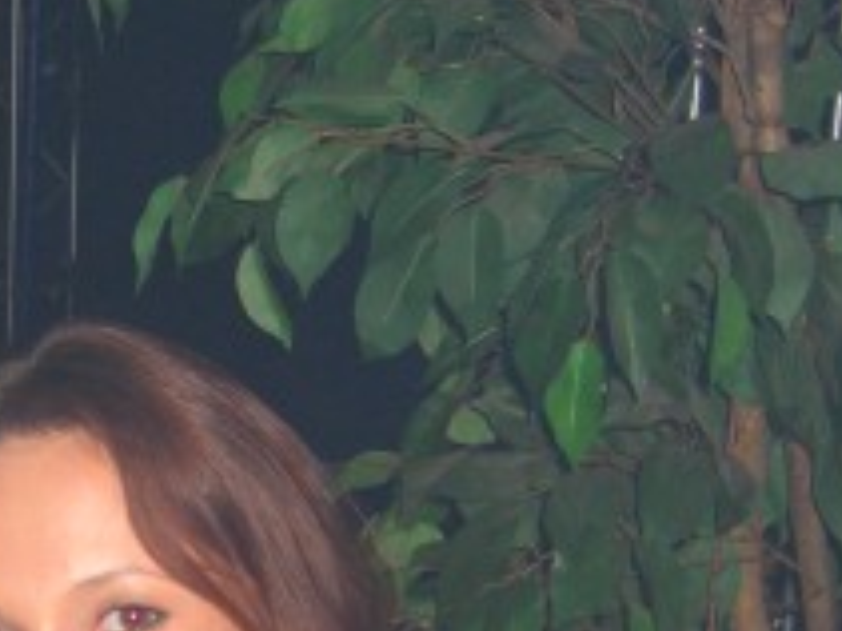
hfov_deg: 18.1
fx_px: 2626
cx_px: 180
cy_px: 831
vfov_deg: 13.2
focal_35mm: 108
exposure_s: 1/60
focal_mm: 7.9
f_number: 2.8
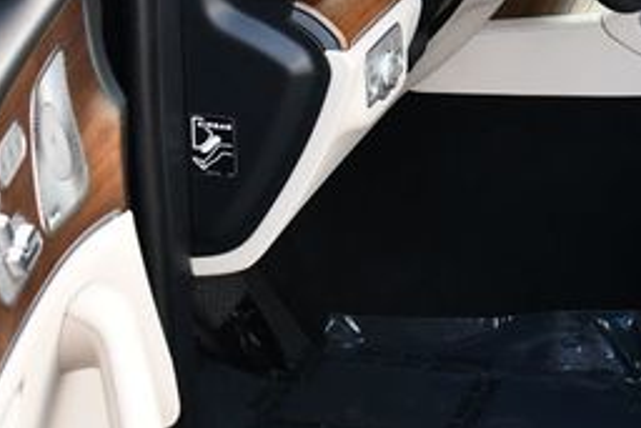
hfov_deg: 21.4
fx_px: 1603
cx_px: 721
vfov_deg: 15.1
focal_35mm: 90
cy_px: 68
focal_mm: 18
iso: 400
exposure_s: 1/250
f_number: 4
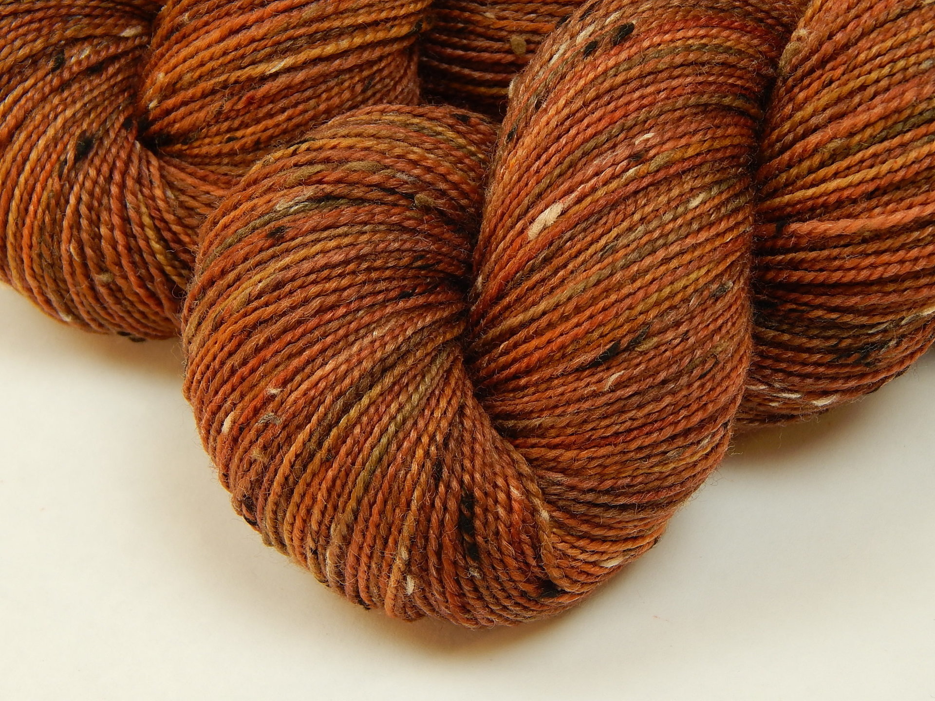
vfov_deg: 15.7
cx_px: 468
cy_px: 350
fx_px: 2539
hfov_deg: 20.9
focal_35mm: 94
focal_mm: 16.6
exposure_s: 1/13
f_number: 4.4
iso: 125
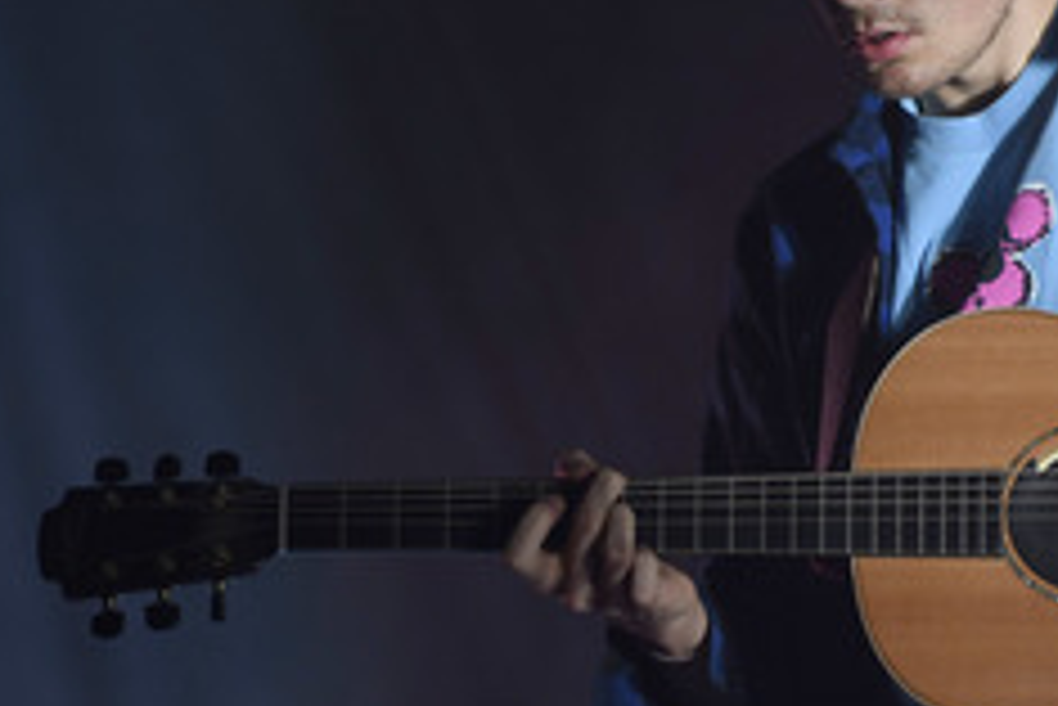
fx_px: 11262
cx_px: 880
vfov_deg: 3.6
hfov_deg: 5.4
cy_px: 252
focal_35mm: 383
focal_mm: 200
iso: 800
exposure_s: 1/800
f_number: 3.5
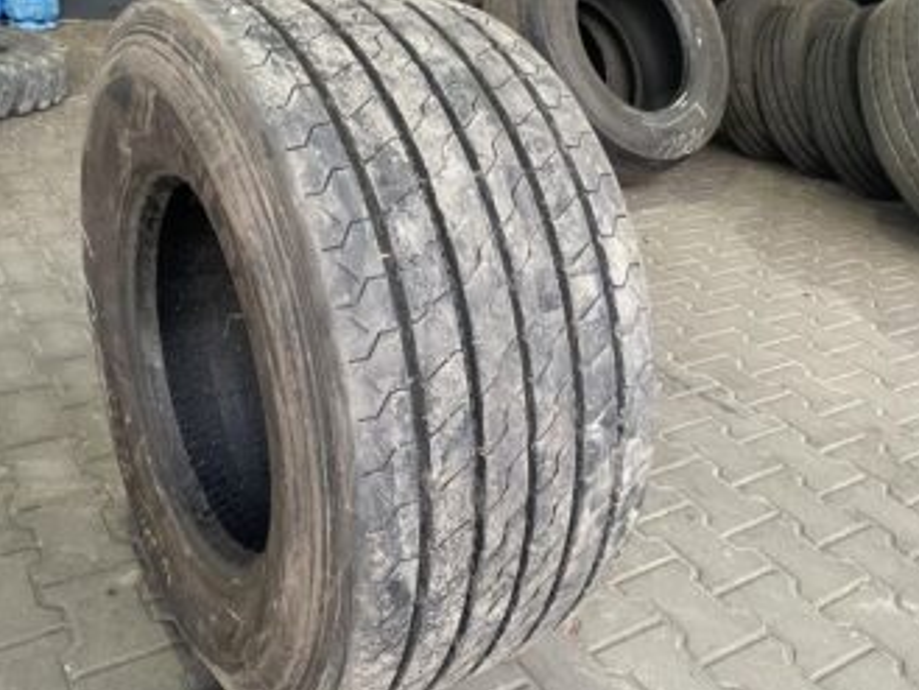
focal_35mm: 34
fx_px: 903
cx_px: 419
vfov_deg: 41.8
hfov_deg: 53.9
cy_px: 356
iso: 125
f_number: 1.8
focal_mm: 4.25
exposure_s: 1/50
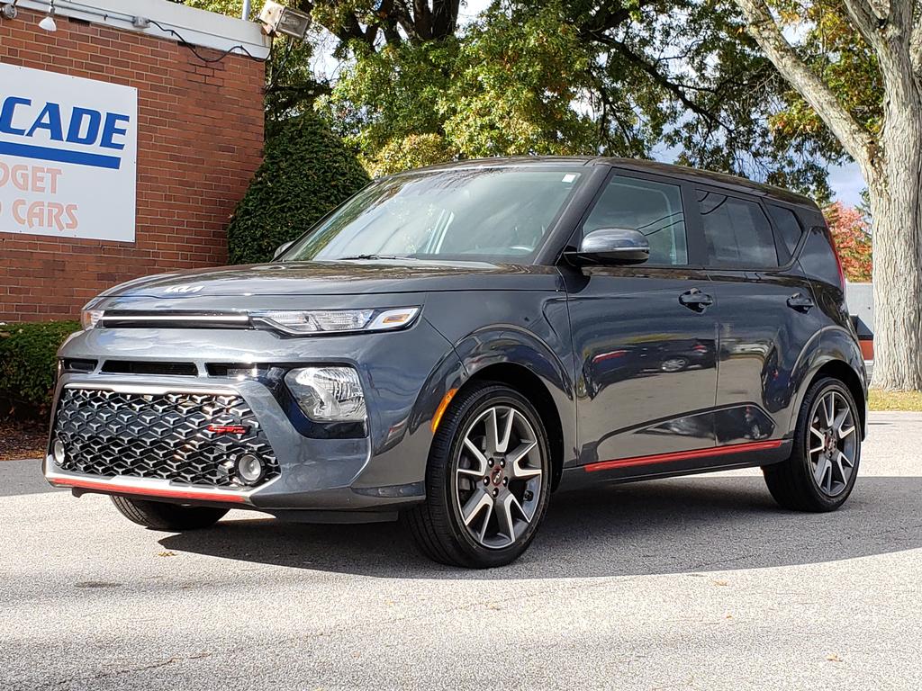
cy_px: 346
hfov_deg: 67.3
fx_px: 693
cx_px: 461
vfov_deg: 53.1
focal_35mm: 26
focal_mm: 4.3
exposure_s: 1/651
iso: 50
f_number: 2.4
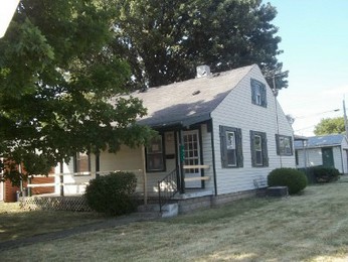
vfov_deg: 39.7
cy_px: 131
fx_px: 362
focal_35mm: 36
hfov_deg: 51.3
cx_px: 174
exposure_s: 1/250
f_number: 3.1
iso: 64
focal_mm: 6.5
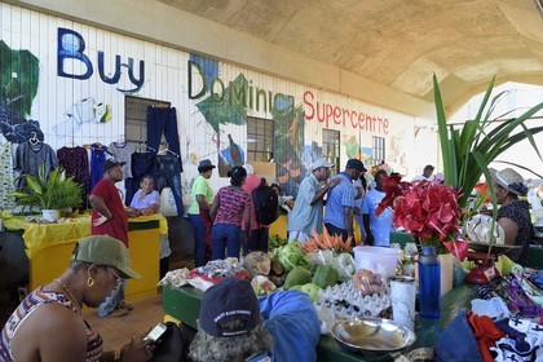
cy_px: 181
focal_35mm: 24
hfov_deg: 73.7
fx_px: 362
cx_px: 272
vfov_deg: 53.1
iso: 1600
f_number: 8
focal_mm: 24
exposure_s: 1/60
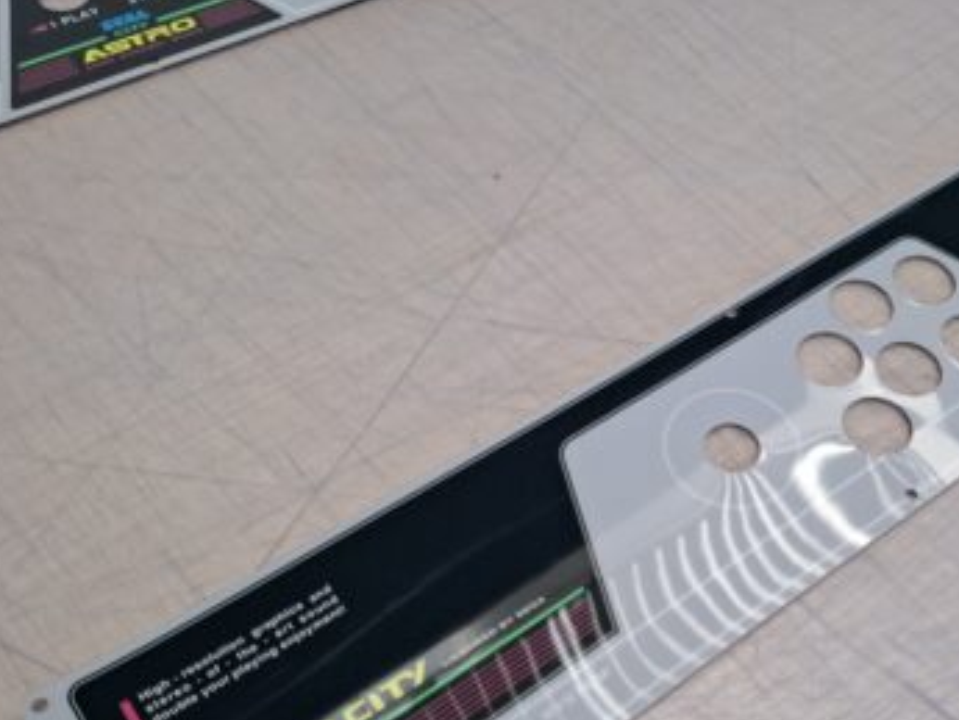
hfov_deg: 52.8
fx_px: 942
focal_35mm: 34
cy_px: 518
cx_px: 645
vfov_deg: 40.9
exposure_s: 1/120
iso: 100
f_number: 1.8
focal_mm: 5.54
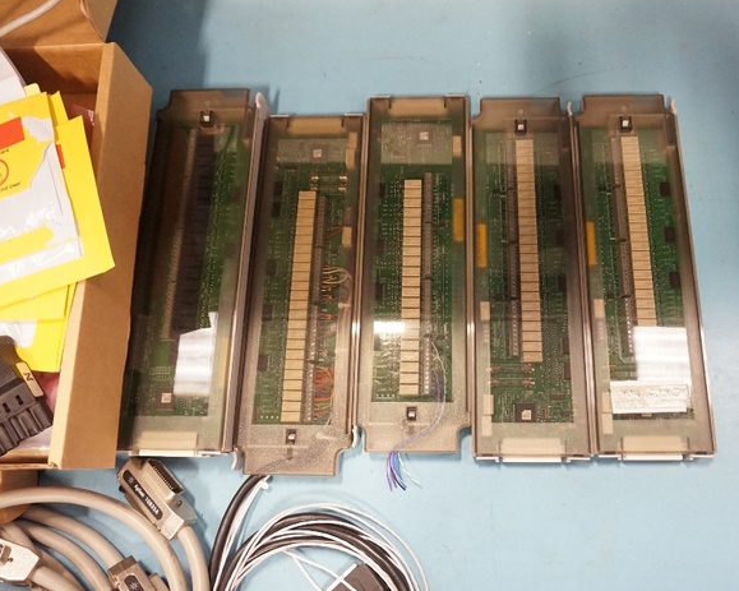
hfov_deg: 61.8
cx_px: 431
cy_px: 295
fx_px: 612
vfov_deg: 51.5
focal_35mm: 28
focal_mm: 16
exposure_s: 1/160
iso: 3200
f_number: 3.5
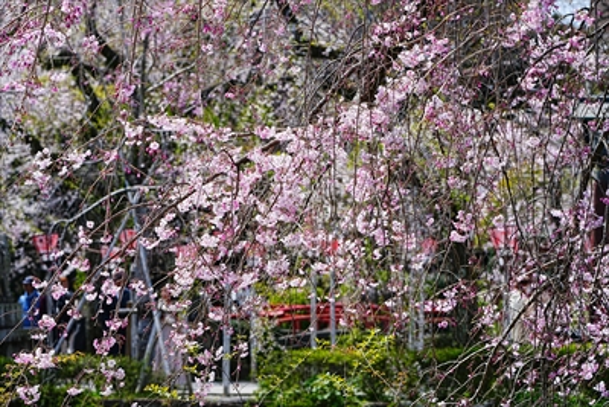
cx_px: 304
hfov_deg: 18.4
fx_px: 1878
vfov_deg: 12.4
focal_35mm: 111
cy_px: 204
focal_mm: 111
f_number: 8
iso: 100
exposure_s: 1/320
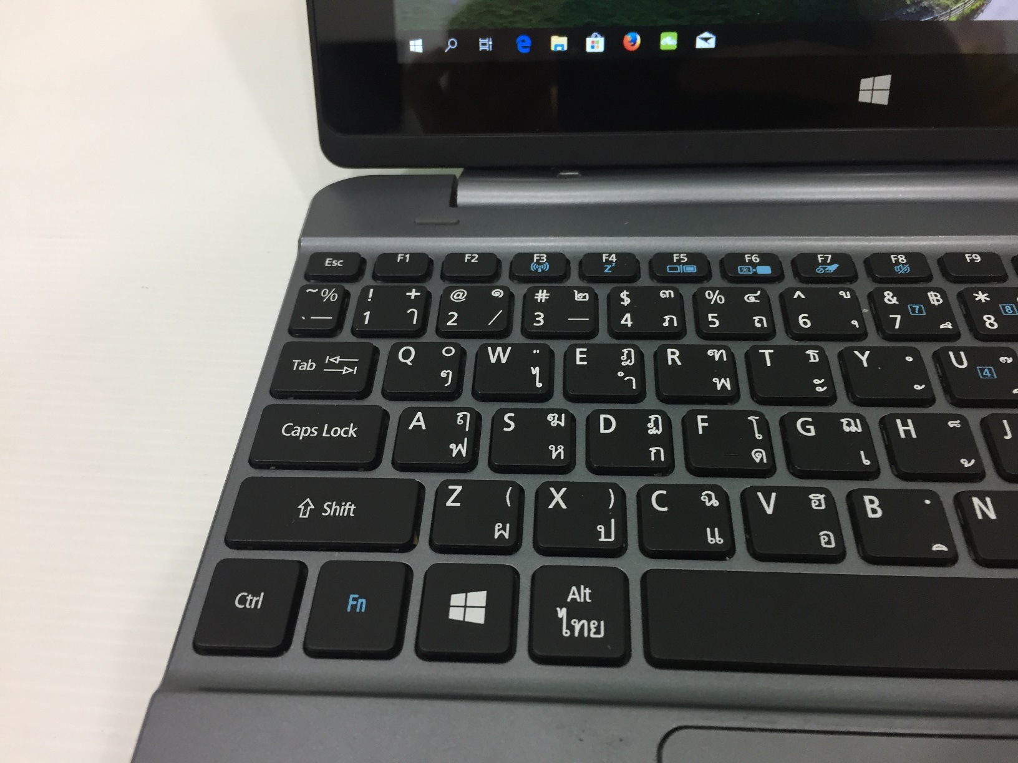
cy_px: 382
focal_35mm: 29
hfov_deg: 61.7
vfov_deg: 48.2
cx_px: 509
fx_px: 853
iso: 80
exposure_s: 1/33
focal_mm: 4.15
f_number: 2.2
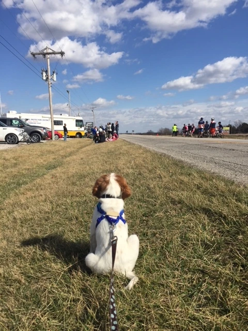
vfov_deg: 61.7
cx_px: 124
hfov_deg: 48.2
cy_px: 166
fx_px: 277
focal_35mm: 29
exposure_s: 1/3300
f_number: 2.2
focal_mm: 4.15
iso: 32
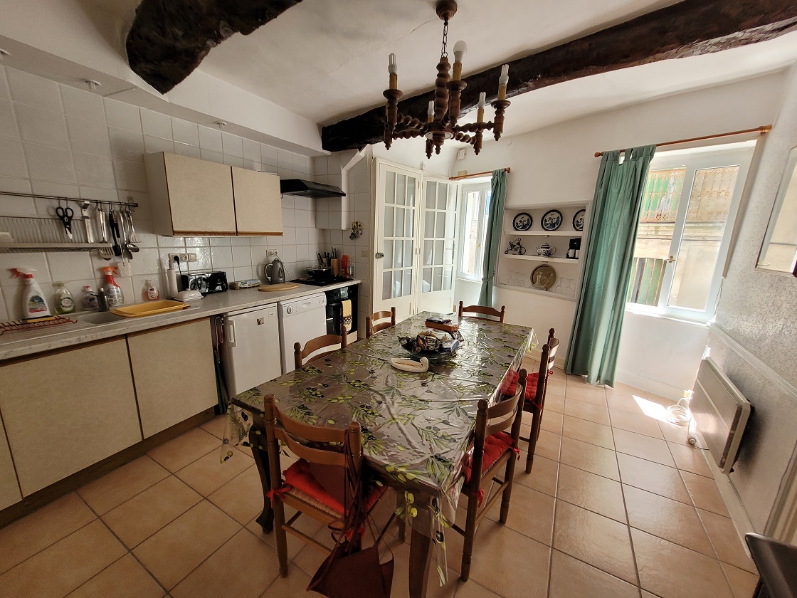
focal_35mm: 13
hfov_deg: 106.2
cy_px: 299
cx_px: 398
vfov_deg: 89.9
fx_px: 299
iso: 64
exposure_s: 1/50
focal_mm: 1.74
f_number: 2.2
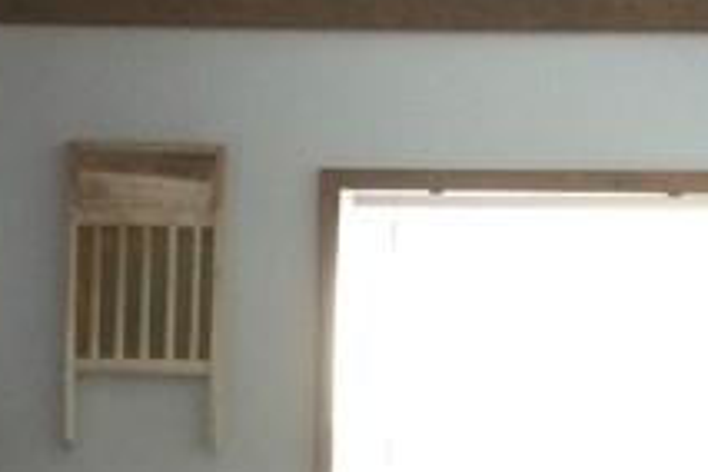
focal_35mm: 155
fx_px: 3048
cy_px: 811
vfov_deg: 8.6
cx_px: 216
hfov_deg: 13.2
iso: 40
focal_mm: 3.3
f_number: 2.4
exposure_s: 1/30
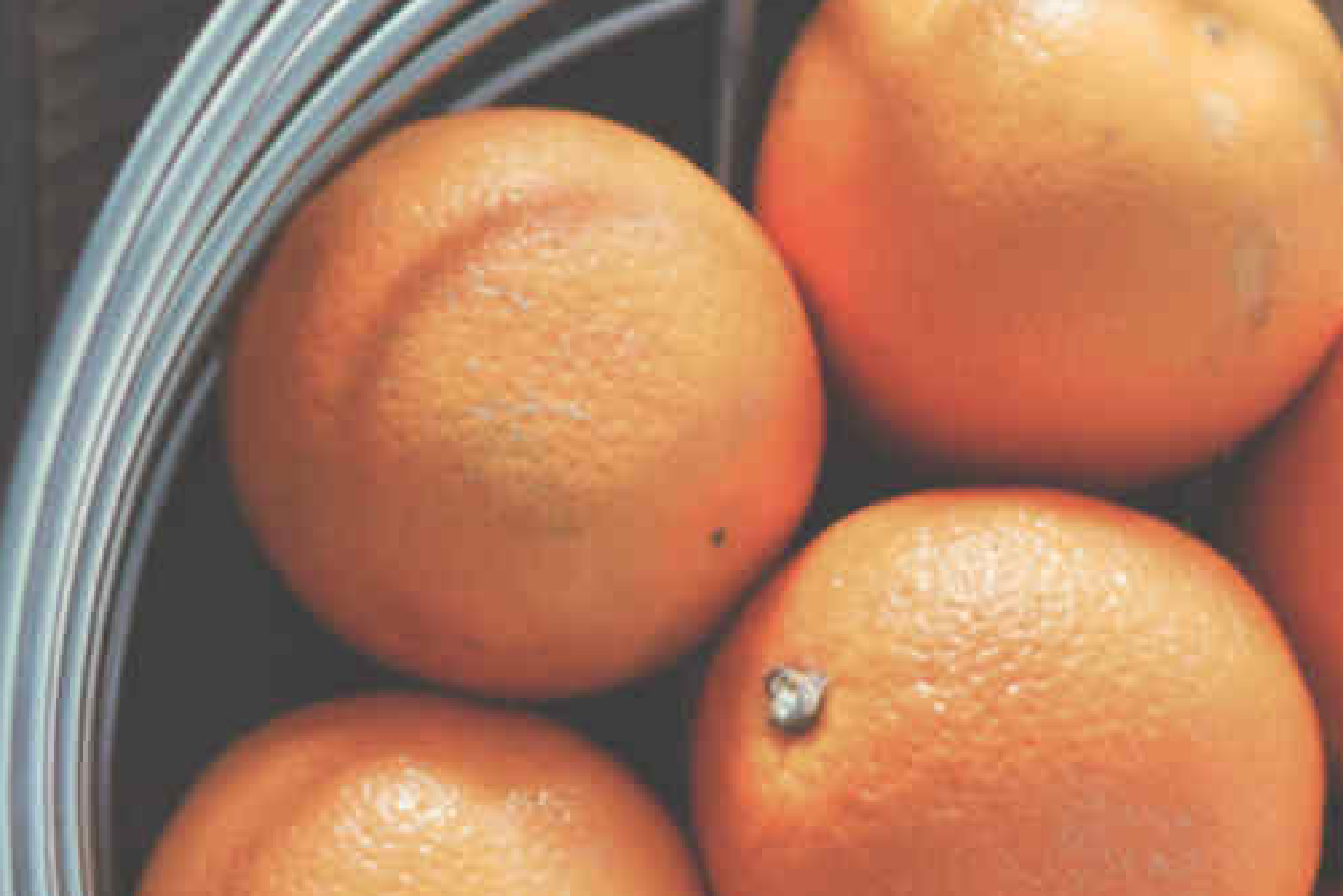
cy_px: -84
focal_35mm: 299
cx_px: -672
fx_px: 11157
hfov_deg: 6.8
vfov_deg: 4.6
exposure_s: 1/60
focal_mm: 50
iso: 450
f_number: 3.2
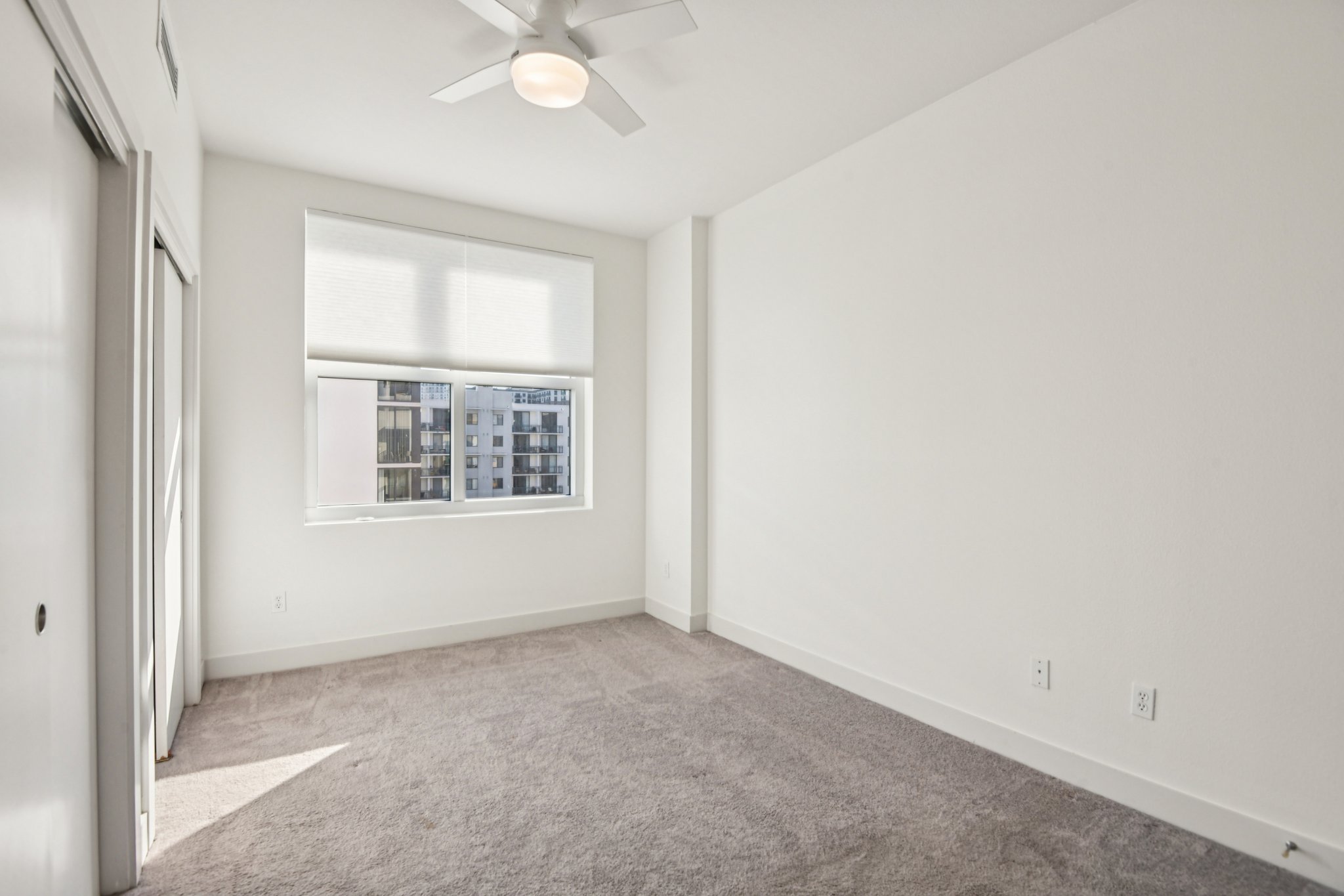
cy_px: 448
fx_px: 597
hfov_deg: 96.7
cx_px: 672
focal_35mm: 16
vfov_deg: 73.7
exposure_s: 1/400
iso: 400
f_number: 8
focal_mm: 16
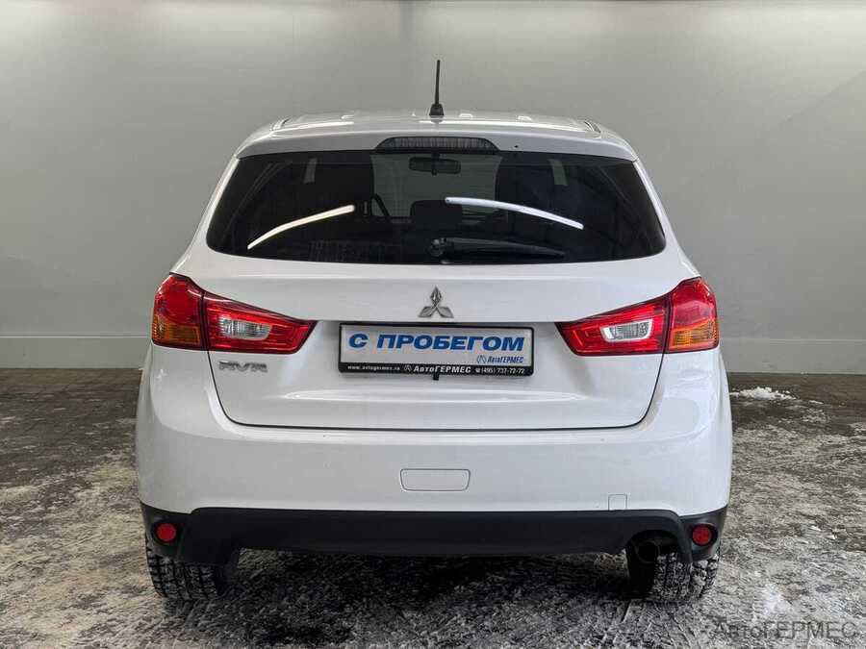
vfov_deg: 30.3
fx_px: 1201
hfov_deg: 39.7
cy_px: 324
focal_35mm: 48
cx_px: 433
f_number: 1.78
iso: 50
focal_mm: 6.76
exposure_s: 1/195
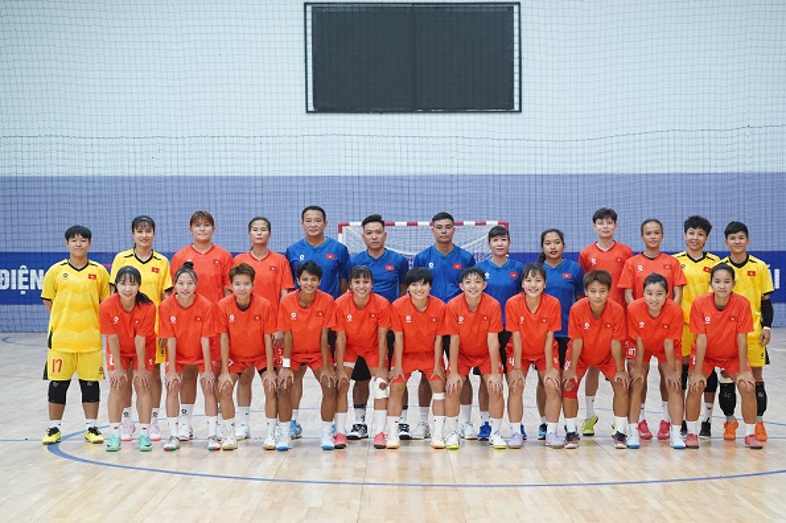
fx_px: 1746
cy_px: 278
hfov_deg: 25.4
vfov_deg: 17.0
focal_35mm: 80
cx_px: 429
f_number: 4
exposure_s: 1/160
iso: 3200
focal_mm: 70
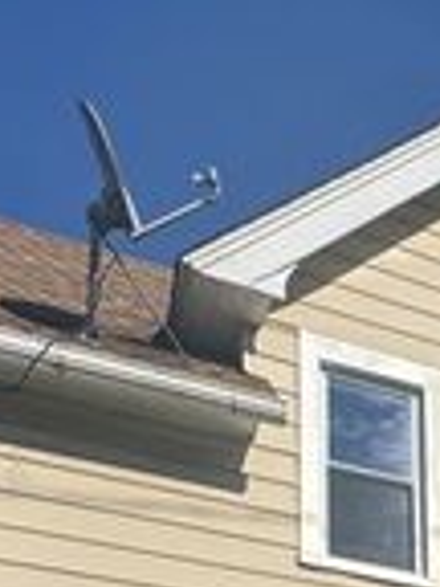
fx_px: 1102
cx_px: 648
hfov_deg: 19.8
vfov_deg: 22.4
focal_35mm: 65
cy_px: 960
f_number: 2.2
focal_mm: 2.22
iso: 50
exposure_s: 1/3906
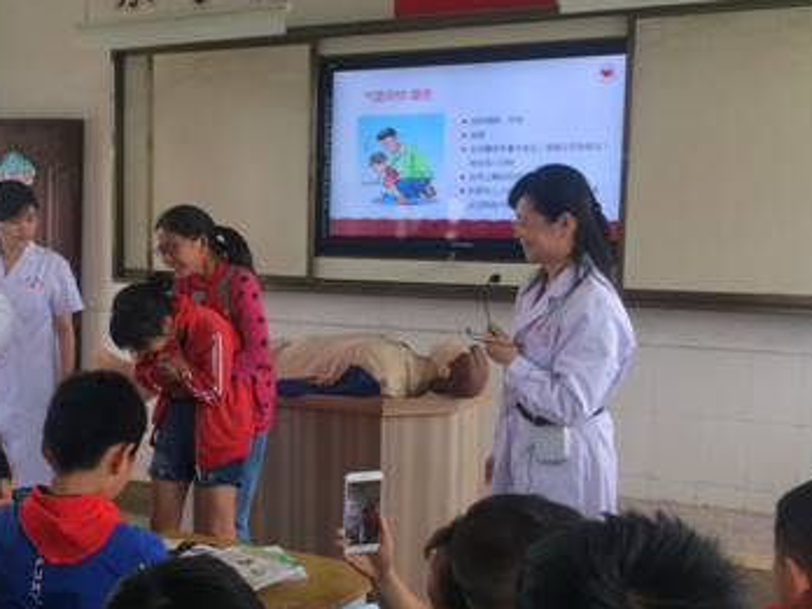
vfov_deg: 29.1
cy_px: 334
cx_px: 259
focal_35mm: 50
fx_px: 1173
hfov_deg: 37.7
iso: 64
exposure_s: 1/100
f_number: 2.2
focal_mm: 4.15
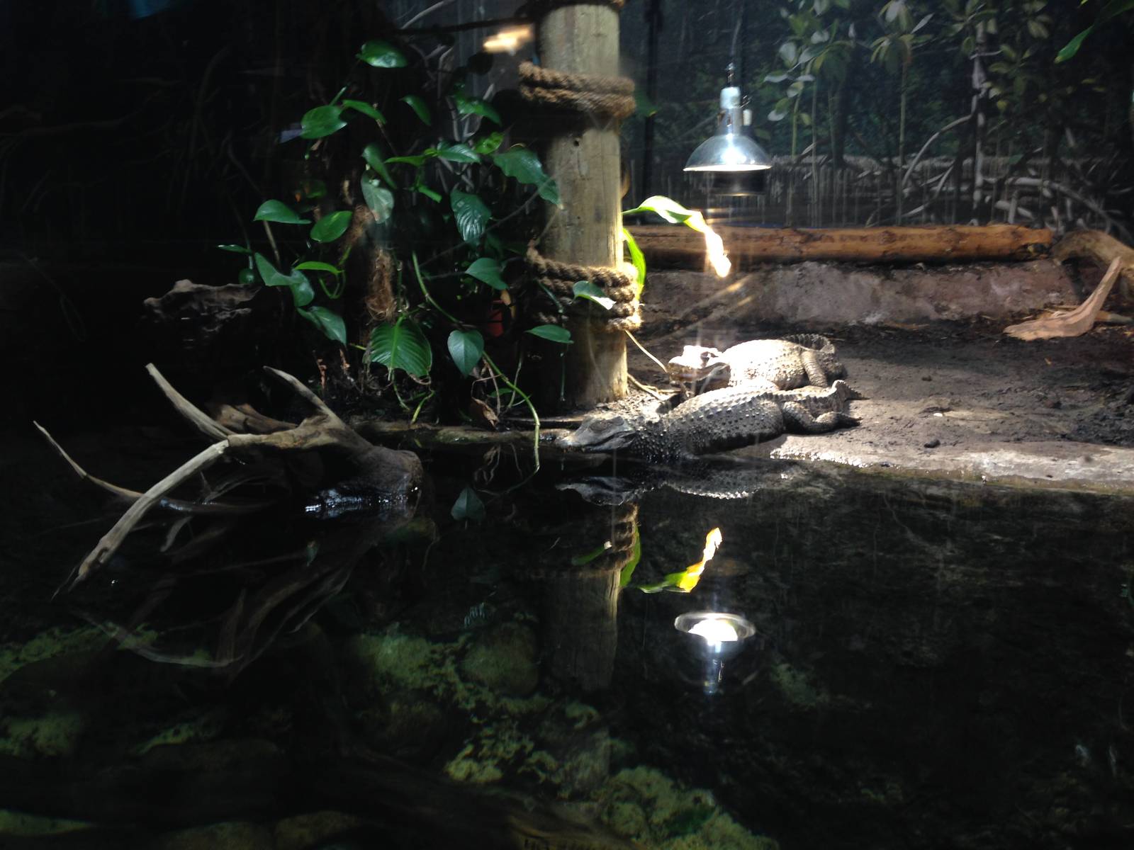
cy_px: 425
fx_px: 1081
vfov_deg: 42.9
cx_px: 567
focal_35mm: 33
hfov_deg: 55.4
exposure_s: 1/20
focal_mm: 4.12
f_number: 2.4
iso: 80
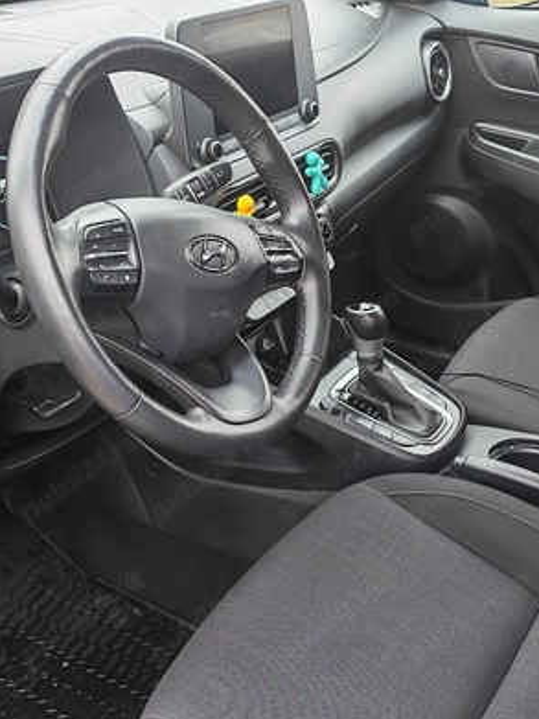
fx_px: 956
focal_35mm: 46
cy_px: 366
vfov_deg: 41.2
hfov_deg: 31.5
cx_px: 274
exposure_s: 1/100
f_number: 1.9
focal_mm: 6.12
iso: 125
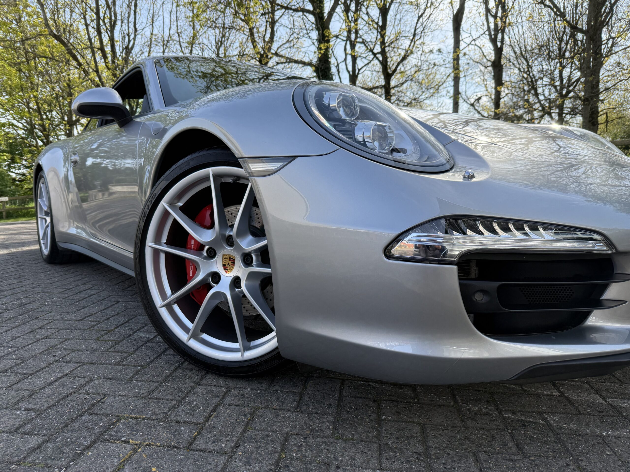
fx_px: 437
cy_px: 236
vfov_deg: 56.8
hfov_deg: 71.6
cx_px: 315
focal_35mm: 24
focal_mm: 6.76
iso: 100
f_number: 1.78
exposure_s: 1/2445
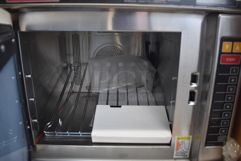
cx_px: 120
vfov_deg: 48.0
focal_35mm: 27
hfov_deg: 67.3
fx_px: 181
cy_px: 80
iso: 1400
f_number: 3.5
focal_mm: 18
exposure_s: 1/125
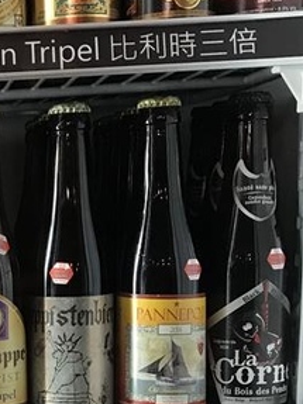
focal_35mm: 83
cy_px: 390
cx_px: -125
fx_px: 969
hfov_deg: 16.5
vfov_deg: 22.8
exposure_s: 1/15
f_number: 1.8
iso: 40
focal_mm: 3.99
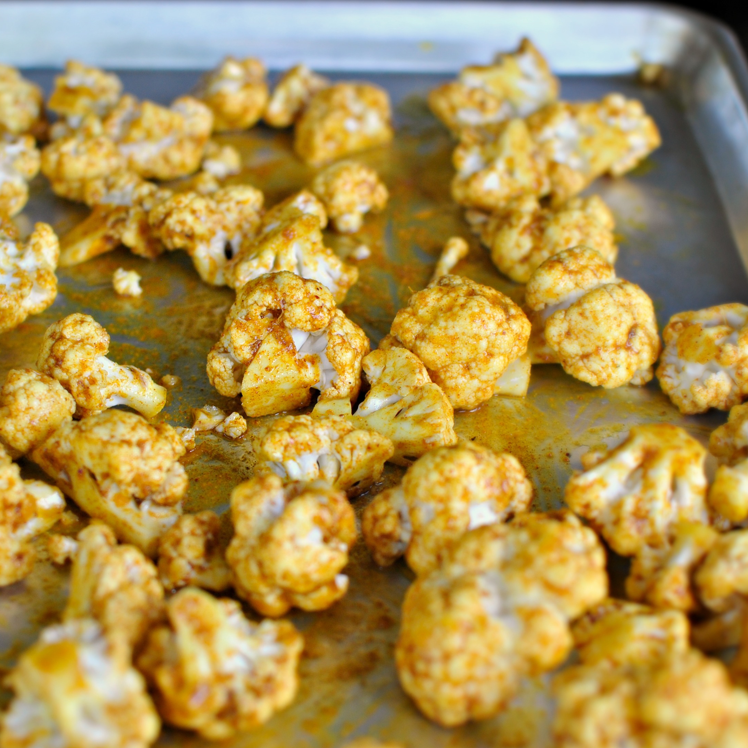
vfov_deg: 25.5
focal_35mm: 68
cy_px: 374
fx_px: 1654
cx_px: 252
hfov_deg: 25.4
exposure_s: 1/160
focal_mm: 35
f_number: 2.8
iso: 200
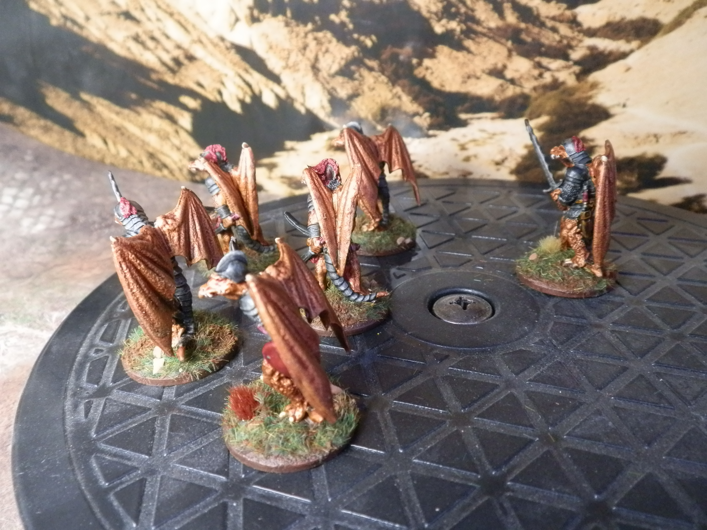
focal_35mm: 28
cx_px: 354
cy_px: 265
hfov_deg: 63.4
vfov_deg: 49.7
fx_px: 572
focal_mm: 5
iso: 400
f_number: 3.1
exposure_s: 1/100
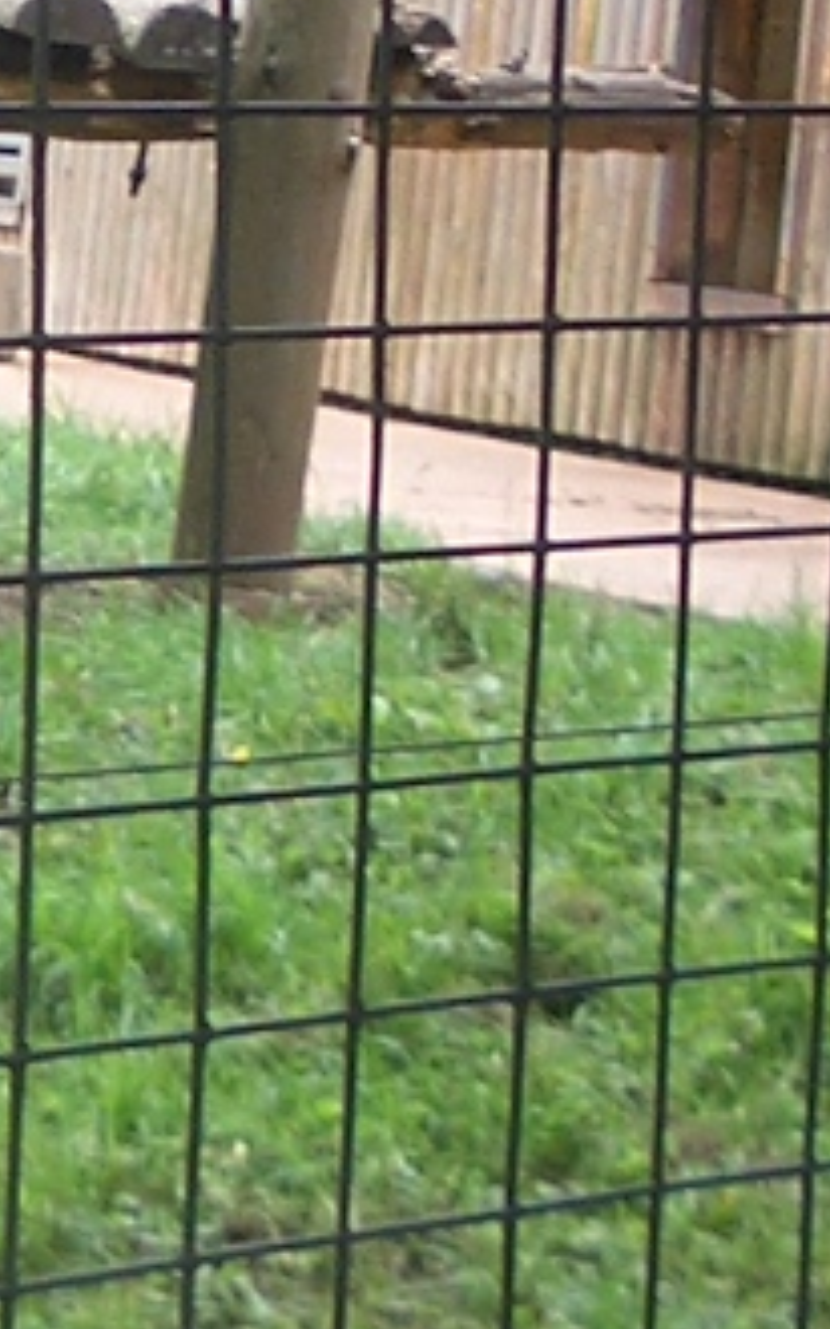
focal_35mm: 180
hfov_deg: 7.1
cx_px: -673
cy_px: 564
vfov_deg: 11.6
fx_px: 6520
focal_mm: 5.8
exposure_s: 1/80
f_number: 2.6
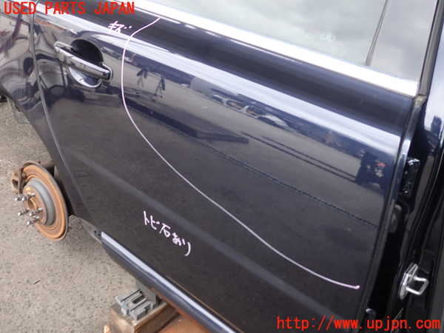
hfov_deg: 60.0
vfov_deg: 46.8
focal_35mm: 30
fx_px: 385
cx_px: 222
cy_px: 166
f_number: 2.3
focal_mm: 5.4
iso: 160
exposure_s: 1/60
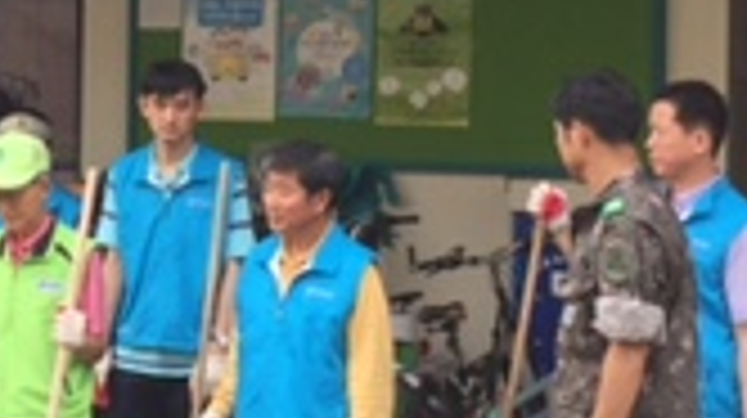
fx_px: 2414
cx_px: 40
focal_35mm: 122
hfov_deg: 17.3
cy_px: 58
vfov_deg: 9.9
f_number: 2.2
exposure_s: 1/324
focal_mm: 4.15
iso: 32
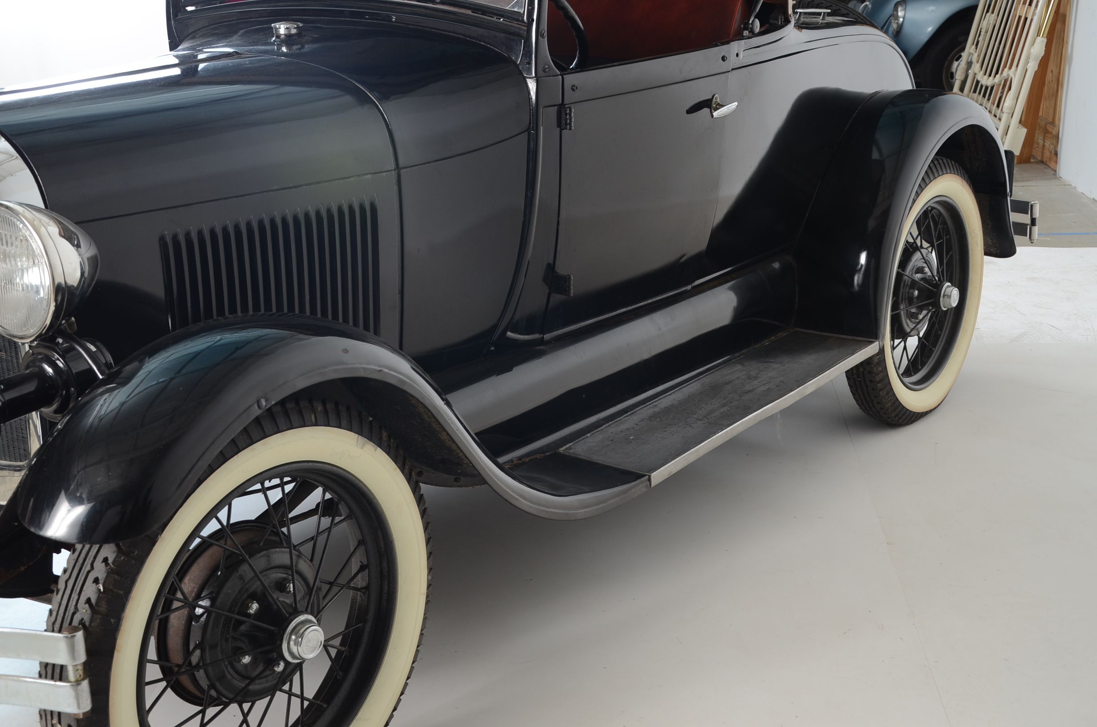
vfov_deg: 25.6
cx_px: 548
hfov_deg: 37.9
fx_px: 1596
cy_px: 364
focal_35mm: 52
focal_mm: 35
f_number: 5.6
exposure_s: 1/125
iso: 200
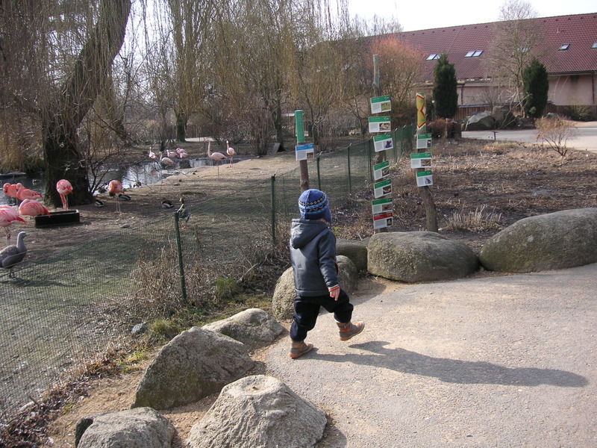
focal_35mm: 37
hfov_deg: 50.1
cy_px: 224
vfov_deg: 38.7
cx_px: 298
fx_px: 638
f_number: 2.8
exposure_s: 1/350
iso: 50
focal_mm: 6.1
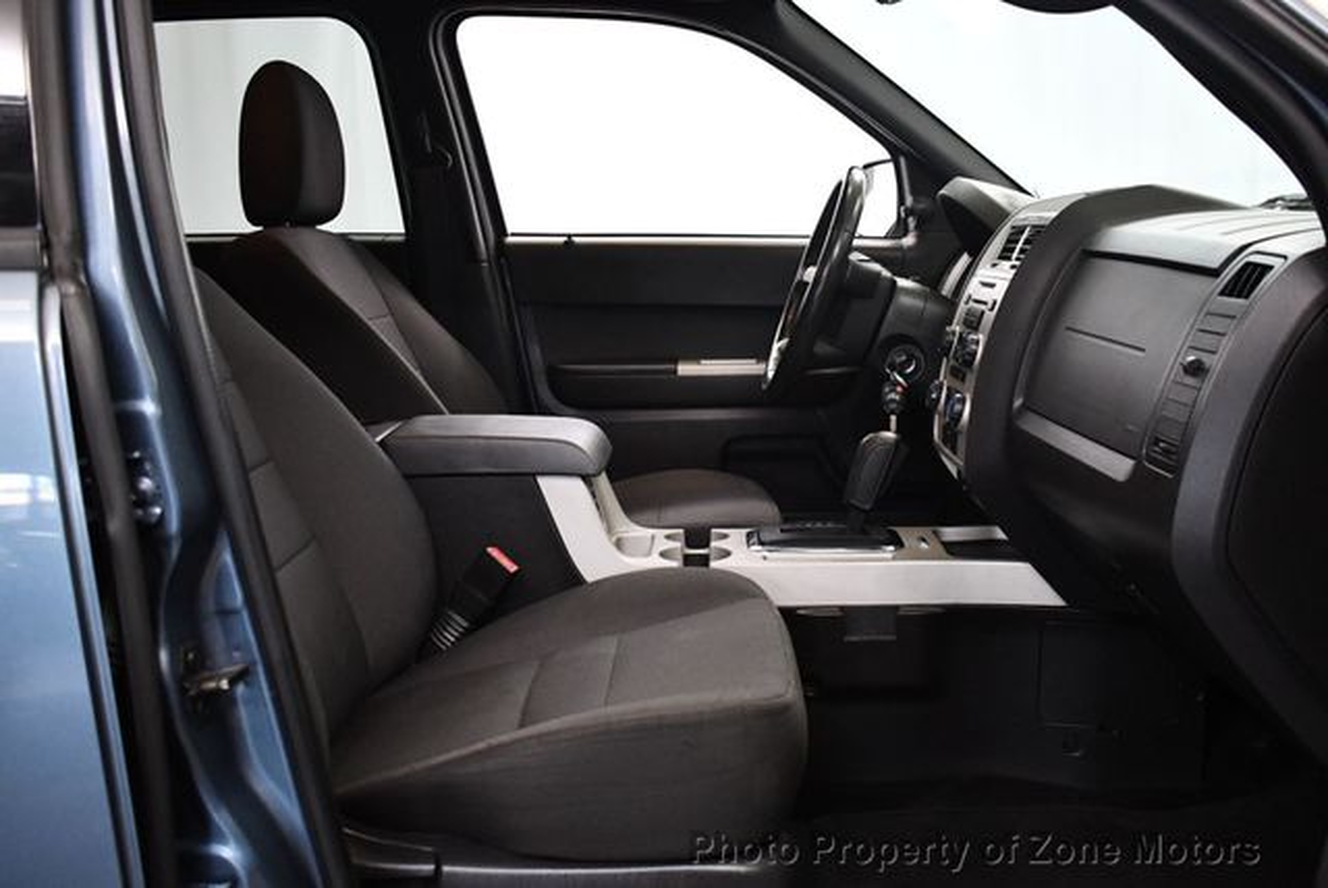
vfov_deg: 36.9
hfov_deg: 53.1
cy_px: 444
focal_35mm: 36
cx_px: 664
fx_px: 1329
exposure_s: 1/125
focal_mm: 18
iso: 2000
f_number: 3.5
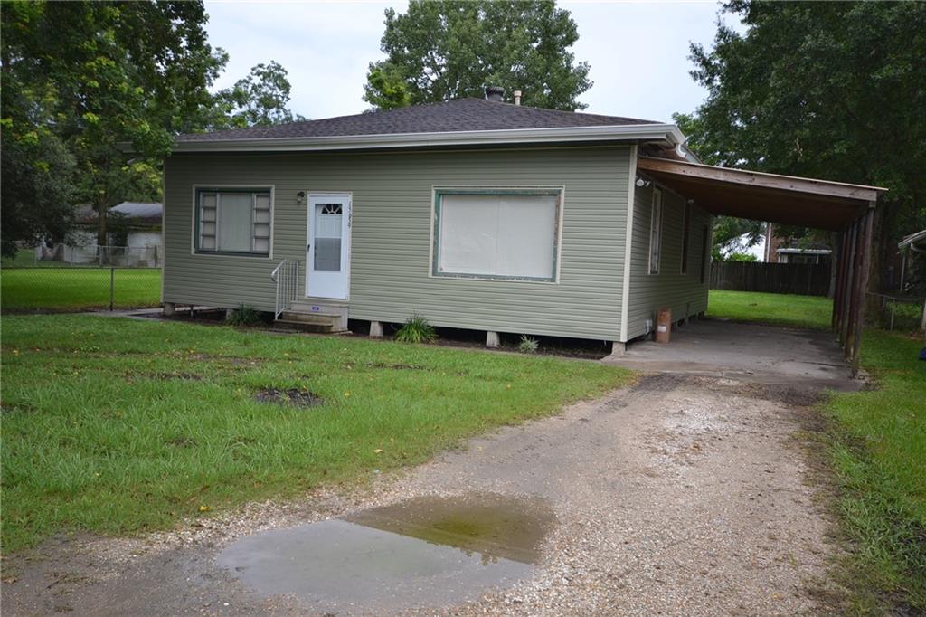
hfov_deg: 61.9
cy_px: 308
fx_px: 771
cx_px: 463
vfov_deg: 43.6
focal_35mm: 30
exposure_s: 1/125
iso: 110
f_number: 5.6
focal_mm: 20
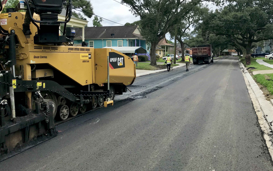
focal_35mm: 34
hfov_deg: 56.5
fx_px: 253
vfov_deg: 37.1
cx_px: 156
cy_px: 67
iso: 20
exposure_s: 1/1709
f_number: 1.8
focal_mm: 3.99
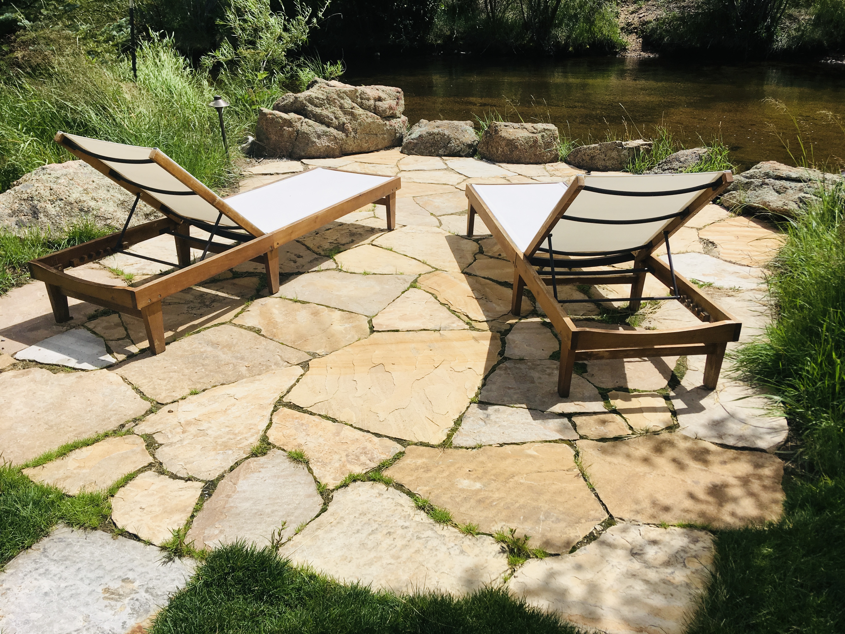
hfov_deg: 61.7
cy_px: 317
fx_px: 708
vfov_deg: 48.2
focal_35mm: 29
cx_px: 422
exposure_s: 1/2079
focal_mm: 4.15
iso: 25
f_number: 2.2
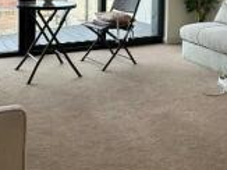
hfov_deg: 38.2
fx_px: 328
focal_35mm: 50
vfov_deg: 26.6
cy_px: -20
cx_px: 111
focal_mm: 2.22
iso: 40
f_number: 2.2
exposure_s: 1/192
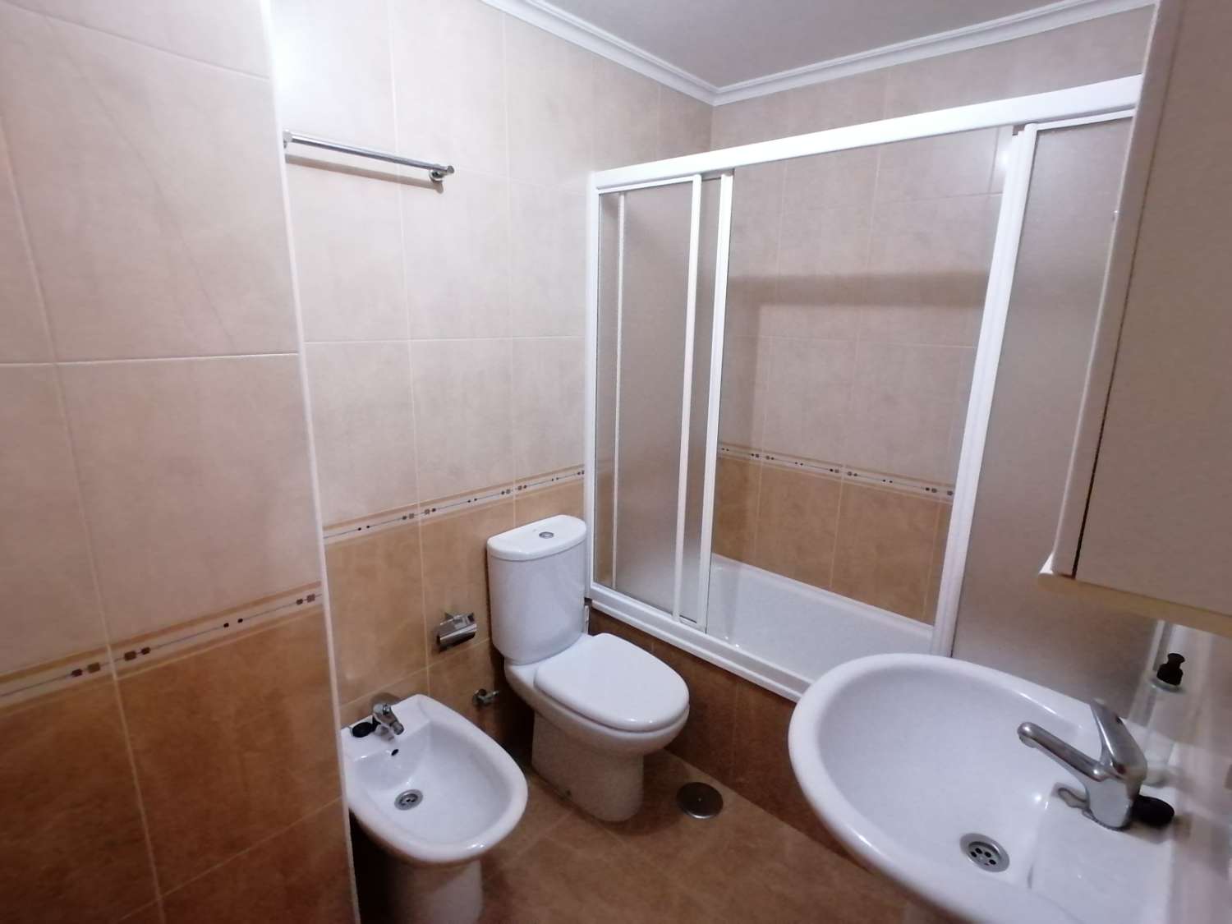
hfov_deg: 91.0
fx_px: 605
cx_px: 616
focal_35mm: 17
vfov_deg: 74.7
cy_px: 462
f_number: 2.4
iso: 800
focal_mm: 2.84
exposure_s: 1/20
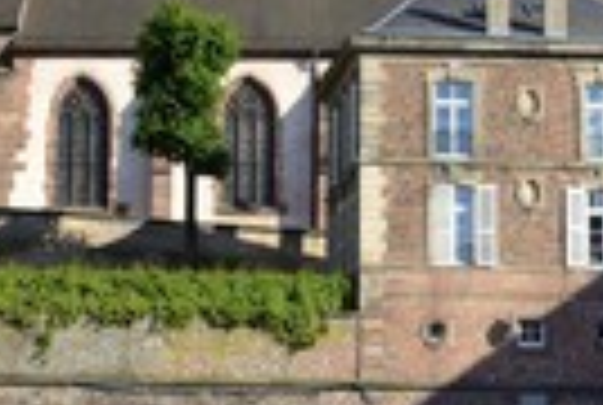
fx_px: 2887
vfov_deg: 7.9
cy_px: -99
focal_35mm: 172
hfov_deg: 11.9
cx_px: 378
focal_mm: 55
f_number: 10
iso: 200
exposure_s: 1/250
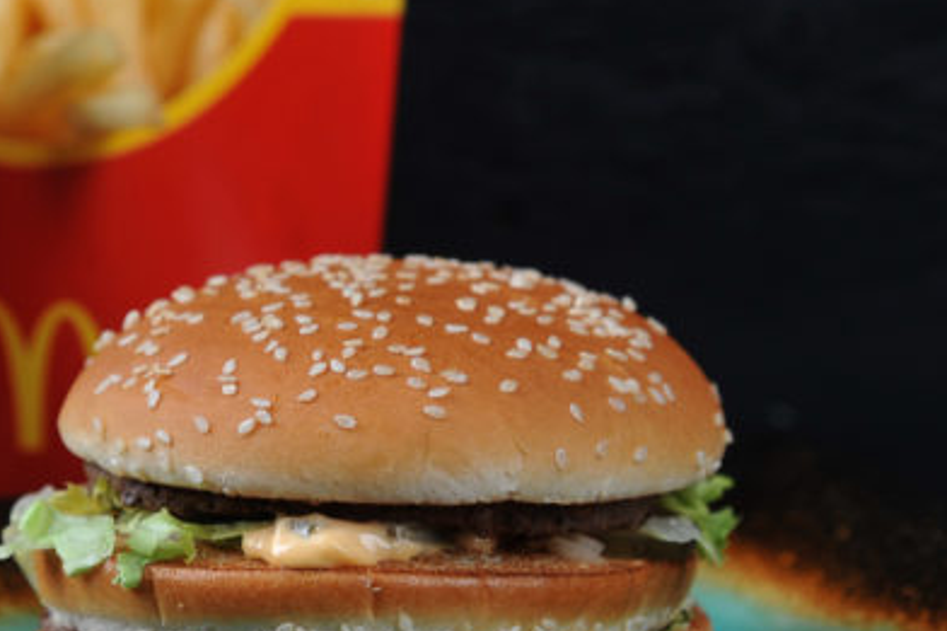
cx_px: 242
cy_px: 231
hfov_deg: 4.0
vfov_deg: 2.6
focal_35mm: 522
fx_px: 13725
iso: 200
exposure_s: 1/160
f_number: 5.6
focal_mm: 200
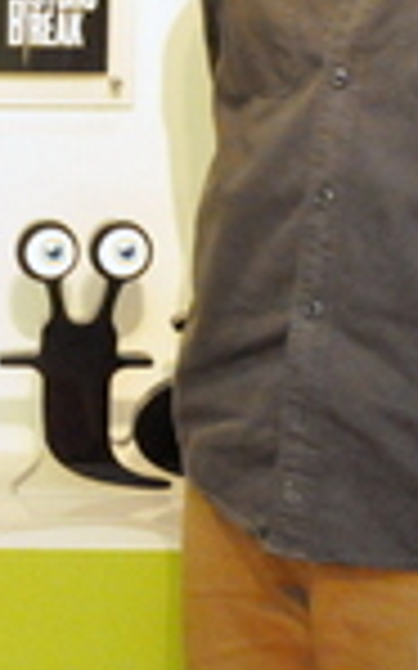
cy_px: 29
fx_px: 2602
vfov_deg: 14.5
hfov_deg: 9.1
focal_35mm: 143
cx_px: -81
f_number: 10
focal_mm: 29
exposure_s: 1/60
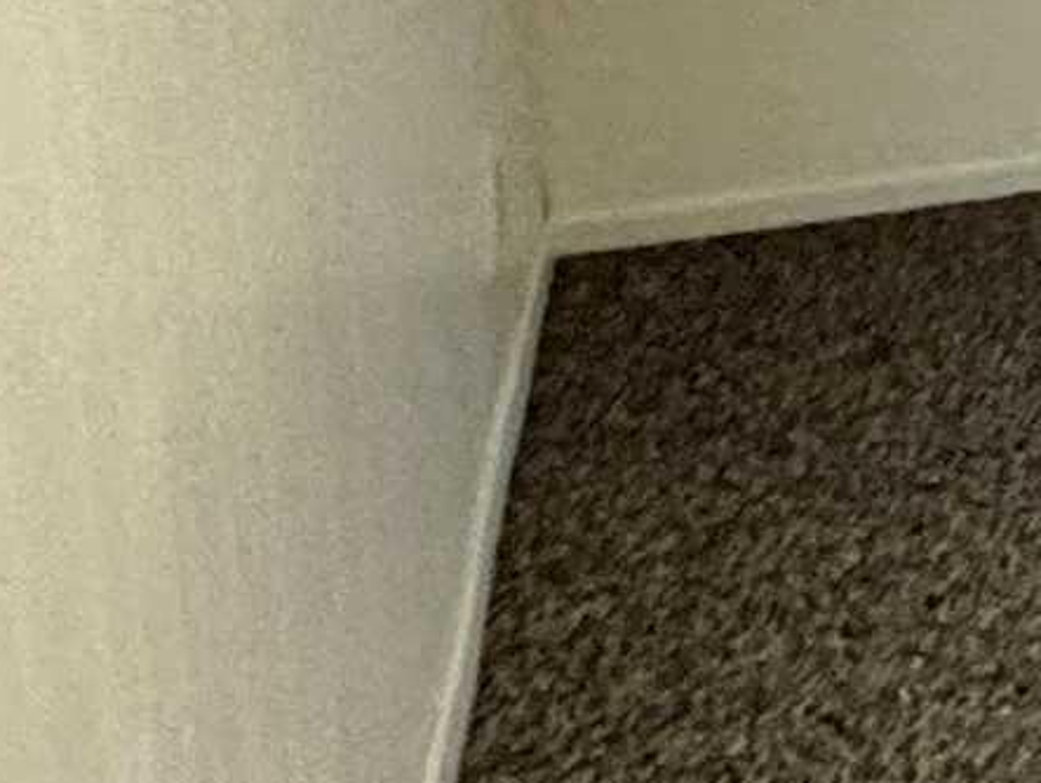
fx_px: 2919
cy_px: -273
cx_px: 3203
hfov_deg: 11.1
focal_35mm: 97
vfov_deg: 14.5
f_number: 2.2
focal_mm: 2.22
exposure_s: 1/60
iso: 500
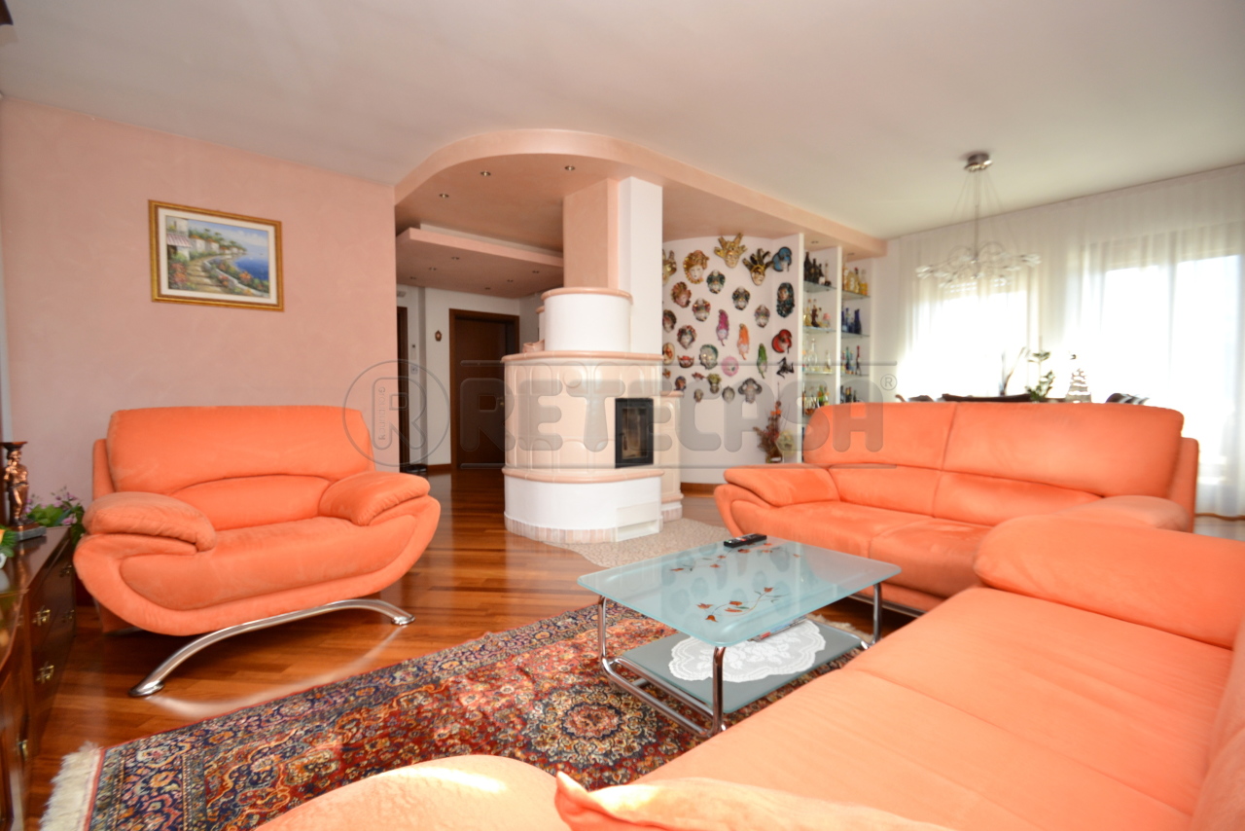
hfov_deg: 100.4
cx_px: 622
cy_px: 416
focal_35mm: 15
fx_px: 519
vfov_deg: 77.4
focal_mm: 10
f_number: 3.5
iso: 400
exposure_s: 1/60
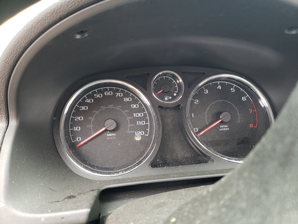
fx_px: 224
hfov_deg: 67.3
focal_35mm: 26
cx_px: 149
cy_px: 112
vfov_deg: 53.1
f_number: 1.5
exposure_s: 1/60.2
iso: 123
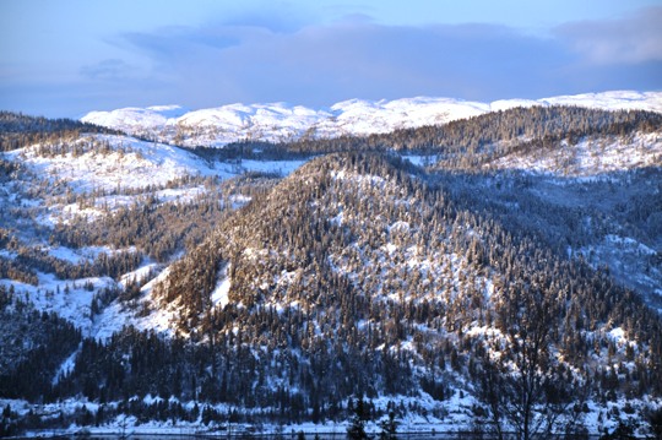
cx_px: 331
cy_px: 220
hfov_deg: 13.4
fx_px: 2811
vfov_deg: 9.0
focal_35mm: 153
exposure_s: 1/200
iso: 200
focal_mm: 102
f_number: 7.1
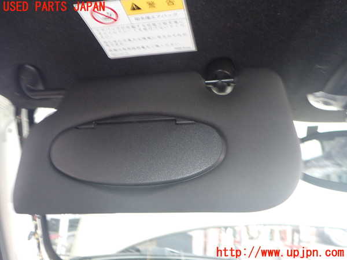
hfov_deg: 60.0
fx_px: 301
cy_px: 130
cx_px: 174
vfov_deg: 46.8
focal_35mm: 30
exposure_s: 1/30
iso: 200
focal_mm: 5.4
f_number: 2.3
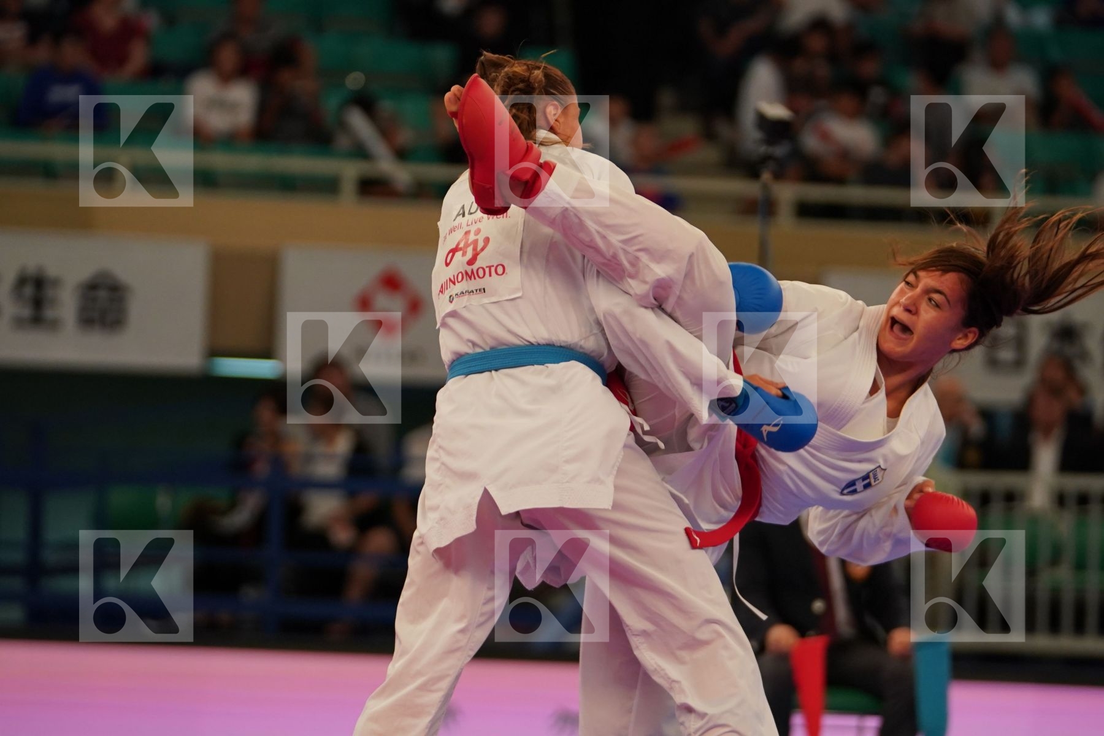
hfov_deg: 9.1
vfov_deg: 6.1
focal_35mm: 225
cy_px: 368
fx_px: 6899
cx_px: 552
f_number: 2.8
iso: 1600
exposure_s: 1/1000
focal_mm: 150
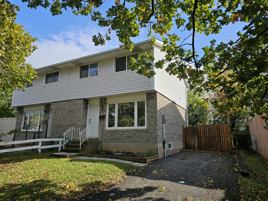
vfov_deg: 58.9
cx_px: 134
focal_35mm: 23
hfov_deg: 73.9
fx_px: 178
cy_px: 100
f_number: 1.7
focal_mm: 6.3
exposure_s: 1/441
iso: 10
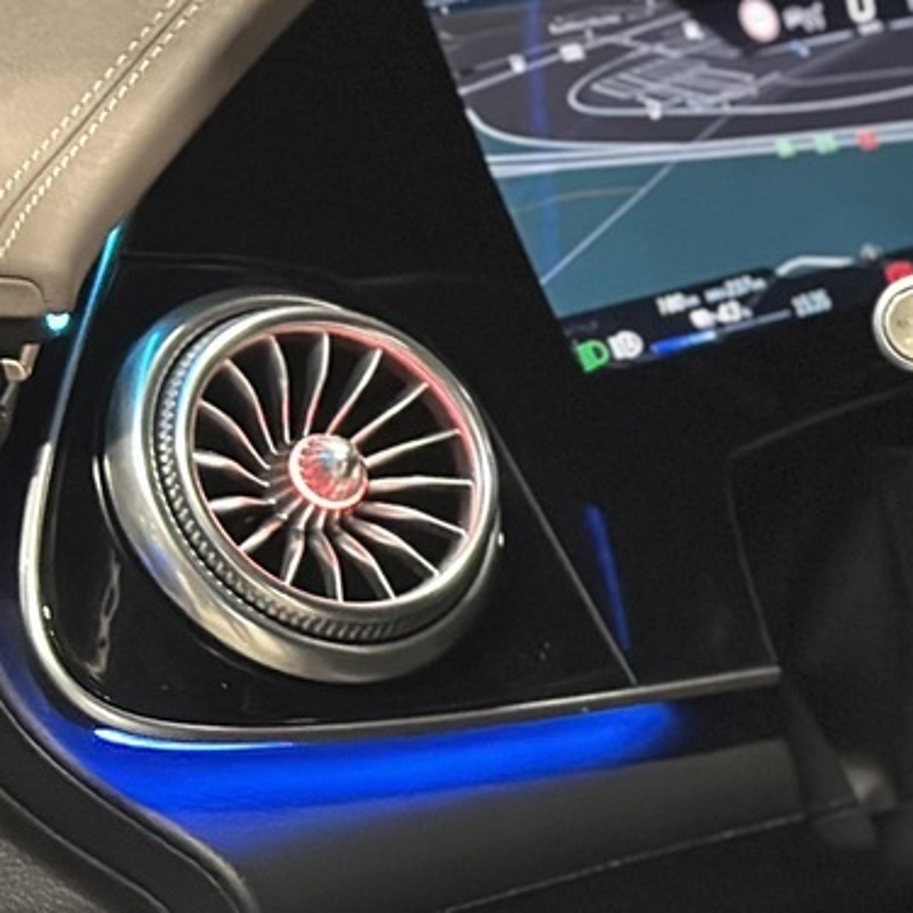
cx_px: 1692
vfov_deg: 10.7
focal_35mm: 163
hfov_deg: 10.1
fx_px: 4864
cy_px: 570
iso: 640
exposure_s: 1/27
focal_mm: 6.86
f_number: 1.78
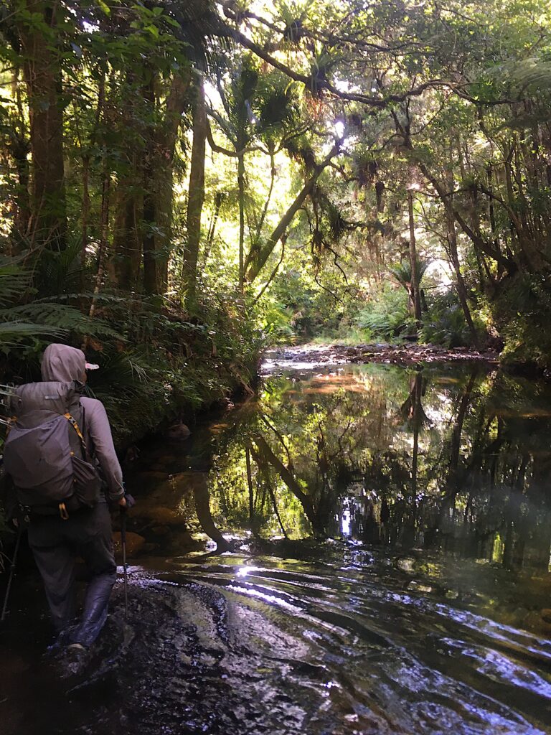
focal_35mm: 29
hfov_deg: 48.2
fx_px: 615
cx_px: 276
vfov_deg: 61.7
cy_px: 368
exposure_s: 1/33
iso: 50
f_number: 2.2
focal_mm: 4.15
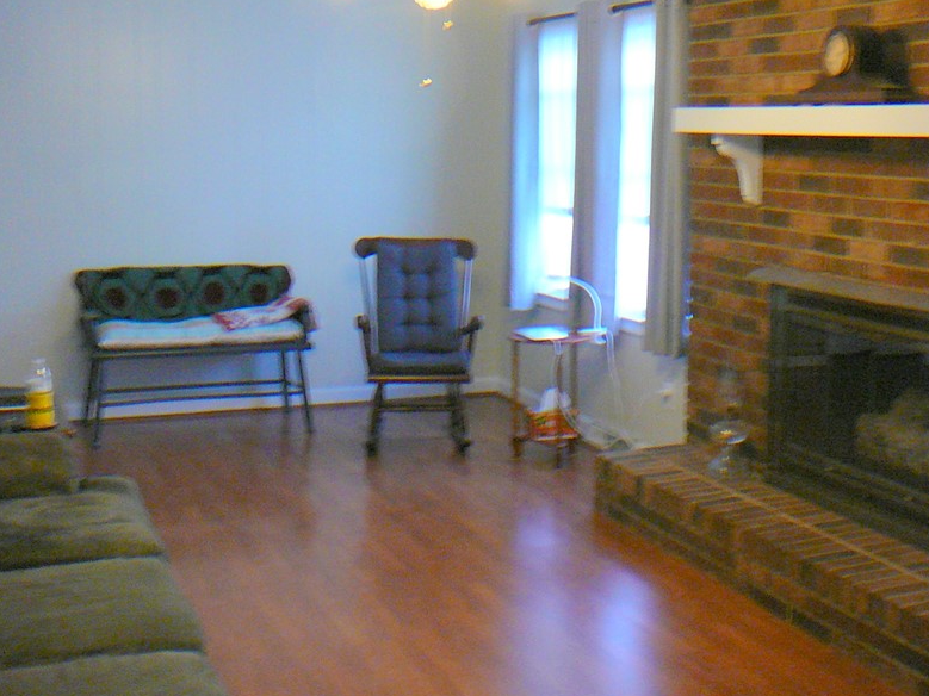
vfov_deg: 31.5
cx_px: 584
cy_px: 331
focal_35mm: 46
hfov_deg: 40.9
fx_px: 1234
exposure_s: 1/8
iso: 200
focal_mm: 5.2
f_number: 2.8
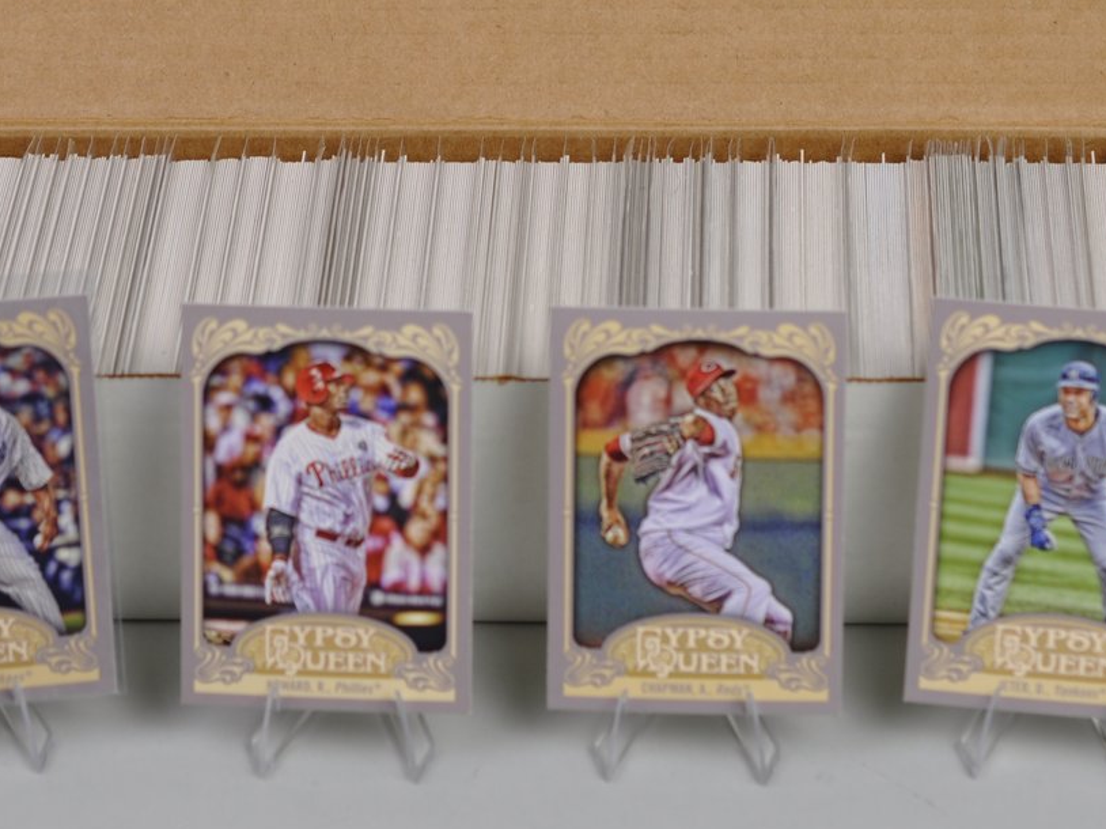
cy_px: 162
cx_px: 502
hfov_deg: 16.3
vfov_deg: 12.2
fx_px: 3865
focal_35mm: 121
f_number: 4
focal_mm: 40
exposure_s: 1/60
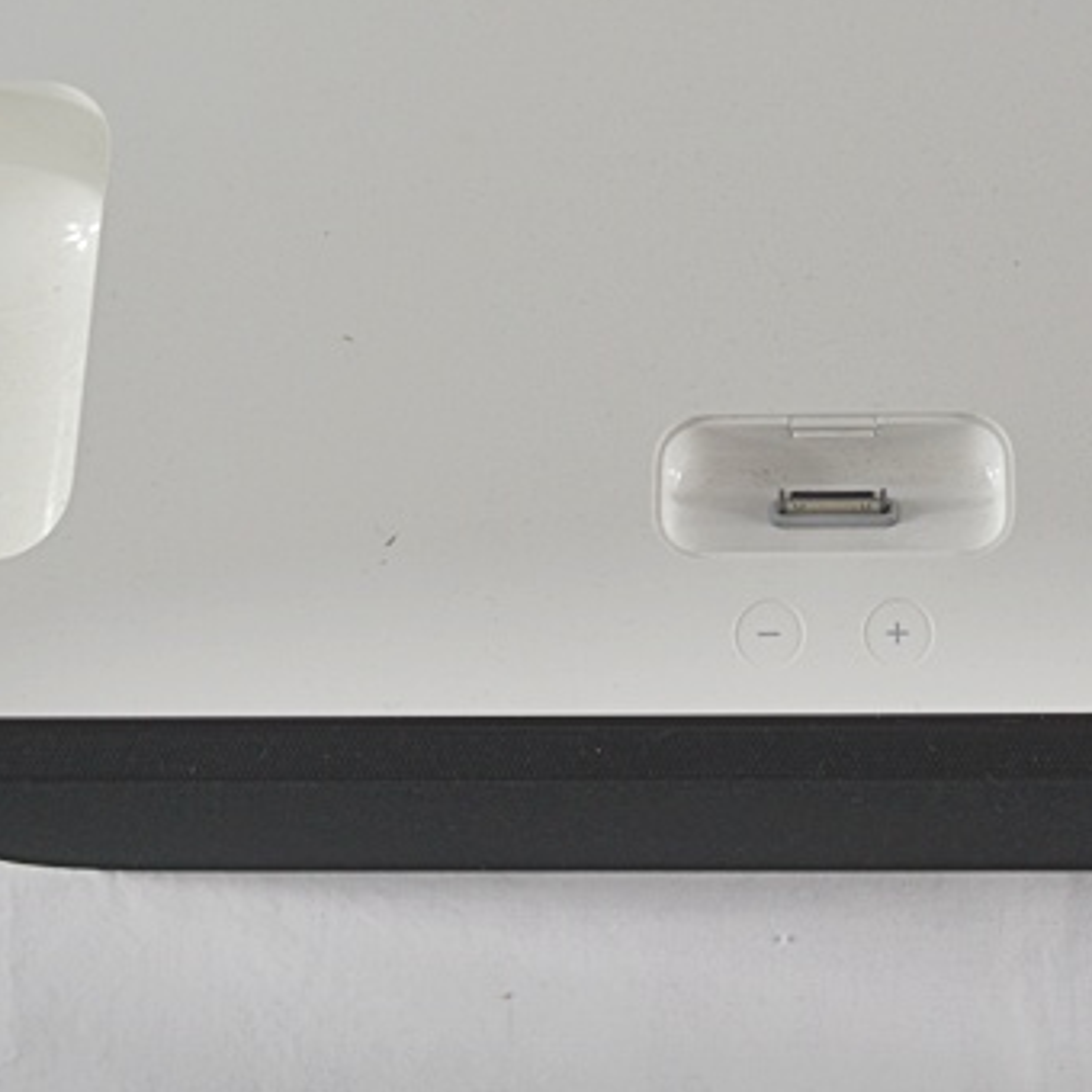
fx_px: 2248
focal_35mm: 63
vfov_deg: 27.2
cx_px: 813
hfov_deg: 27.0
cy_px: 413
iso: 400
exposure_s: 1/125
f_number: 5.6
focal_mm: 24
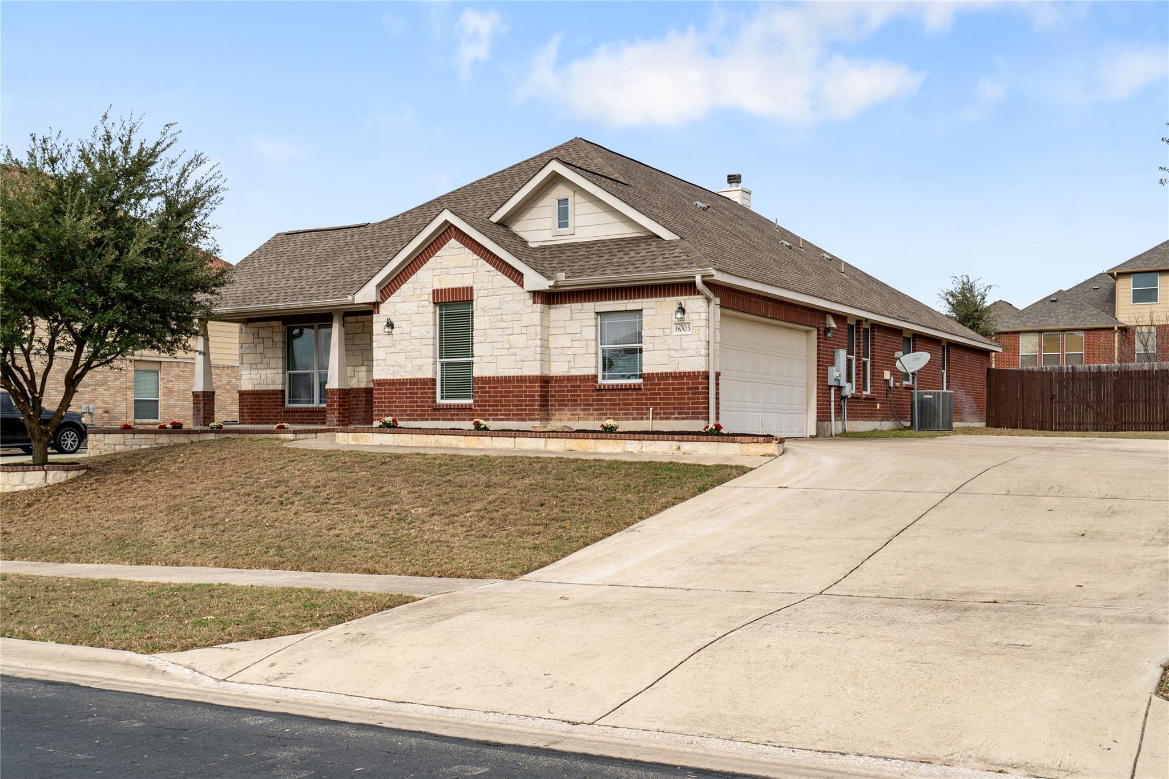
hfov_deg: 61.9
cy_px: 390
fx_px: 974
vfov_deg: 43.6
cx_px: 584
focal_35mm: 30
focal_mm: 30
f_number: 8
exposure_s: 1/160
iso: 100
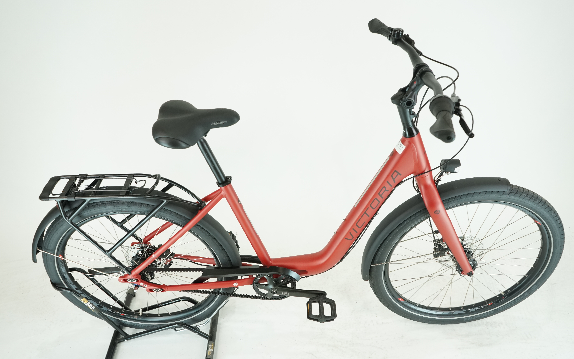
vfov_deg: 41.8
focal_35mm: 30
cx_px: 287
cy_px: 176
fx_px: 469
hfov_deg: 62.9
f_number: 5.6
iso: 1600
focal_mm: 29
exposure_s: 1/200
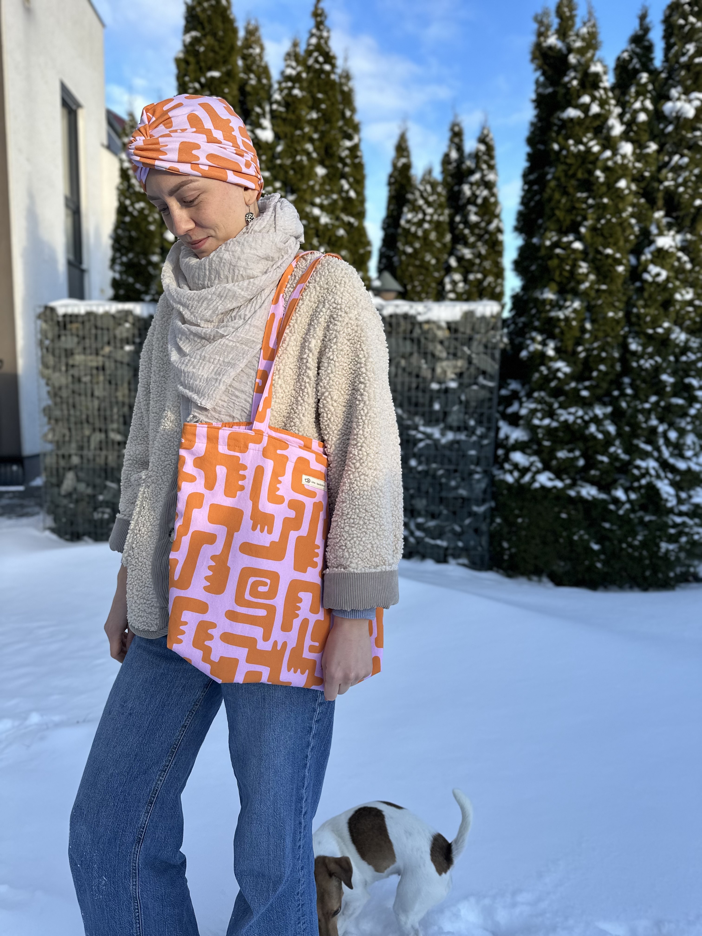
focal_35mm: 24
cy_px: 468
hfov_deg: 56.8
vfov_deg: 71.6
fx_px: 649
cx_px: 351
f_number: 1.78
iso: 80
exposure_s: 1/1304
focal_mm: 6.86
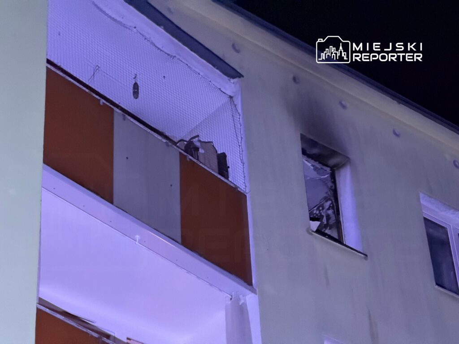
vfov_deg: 14.8
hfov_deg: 19.6
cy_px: 172
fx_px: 1326
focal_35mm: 100
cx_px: 230
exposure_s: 1/30
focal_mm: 16.89
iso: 2500
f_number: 2.8
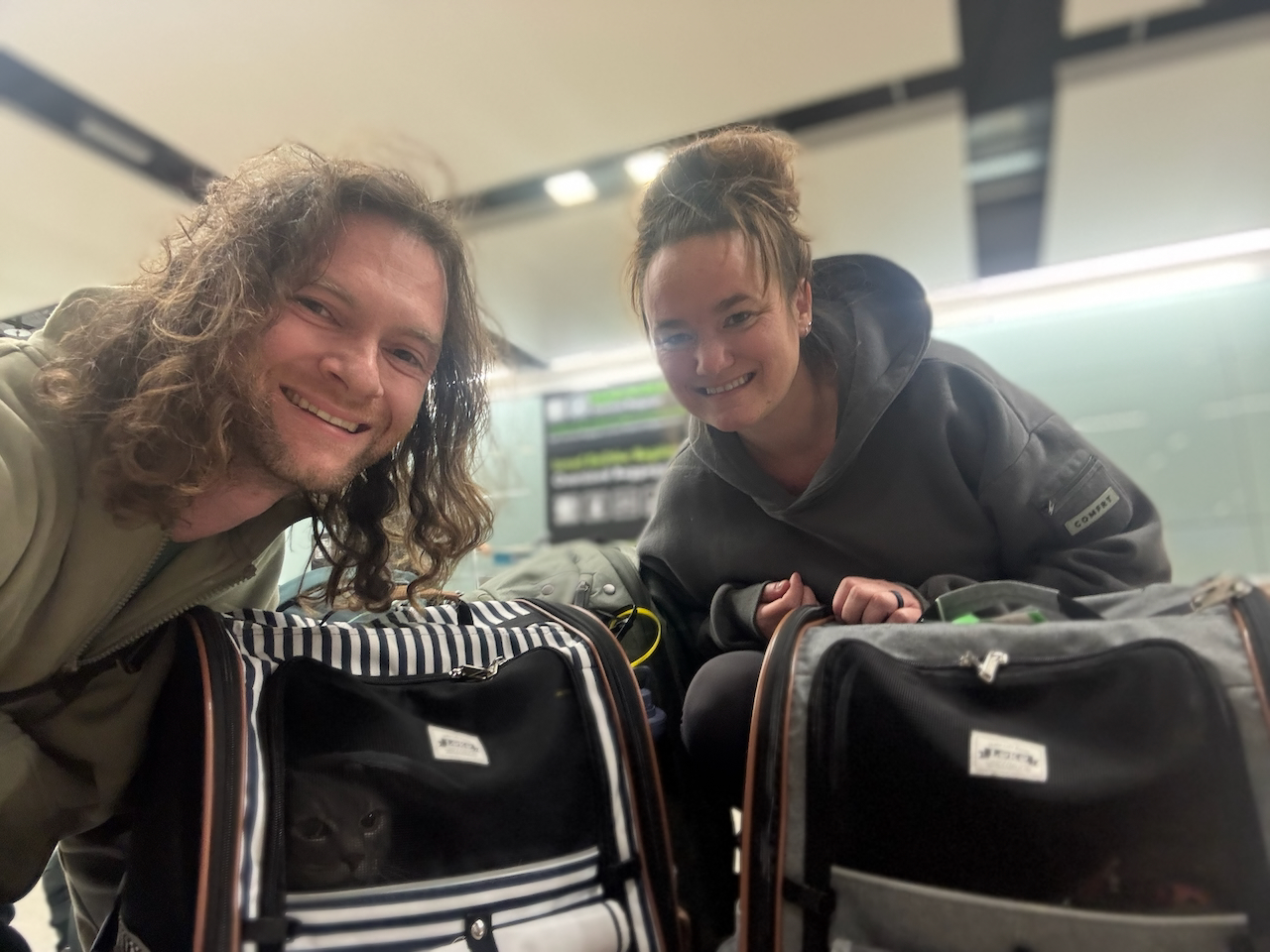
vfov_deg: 58.9
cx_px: 635
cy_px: 476
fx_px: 844
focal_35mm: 23
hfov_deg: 73.9
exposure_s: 1/50
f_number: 1.9
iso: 250
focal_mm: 2.69
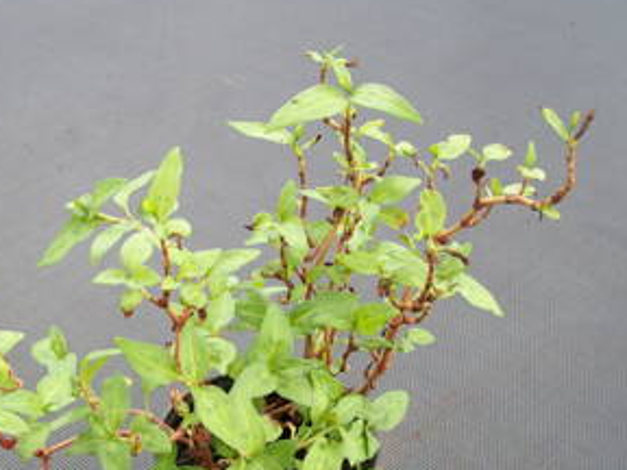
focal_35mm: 55
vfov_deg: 26.3
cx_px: 202
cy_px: 329
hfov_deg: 34.6
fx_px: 996
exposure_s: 1/86.3
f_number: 2.7
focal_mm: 6
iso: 80
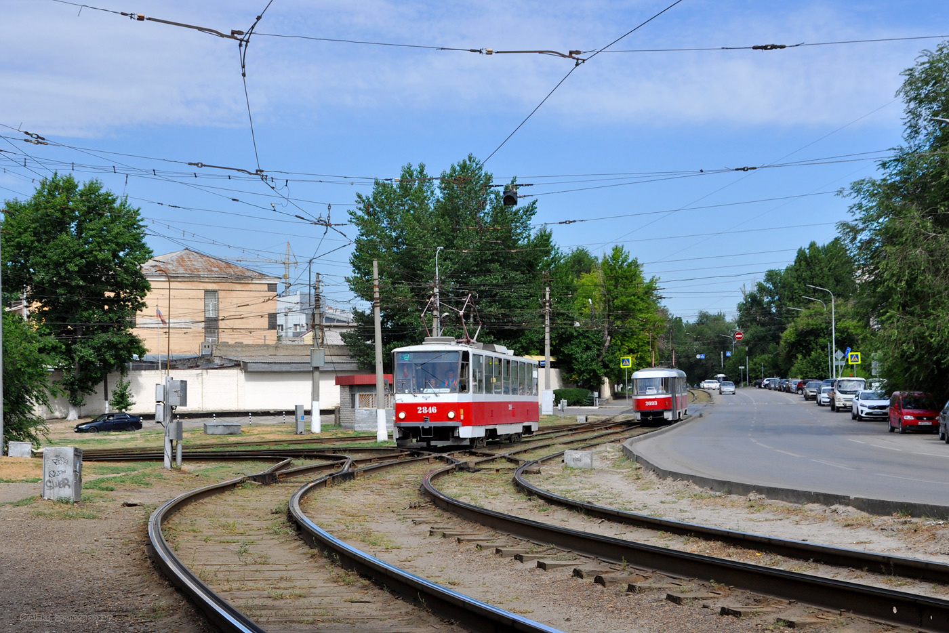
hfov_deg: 38.9
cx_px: 474
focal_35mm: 51
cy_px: 316
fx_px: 1345
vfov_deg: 26.5
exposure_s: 1/500
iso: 200
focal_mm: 34
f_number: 8
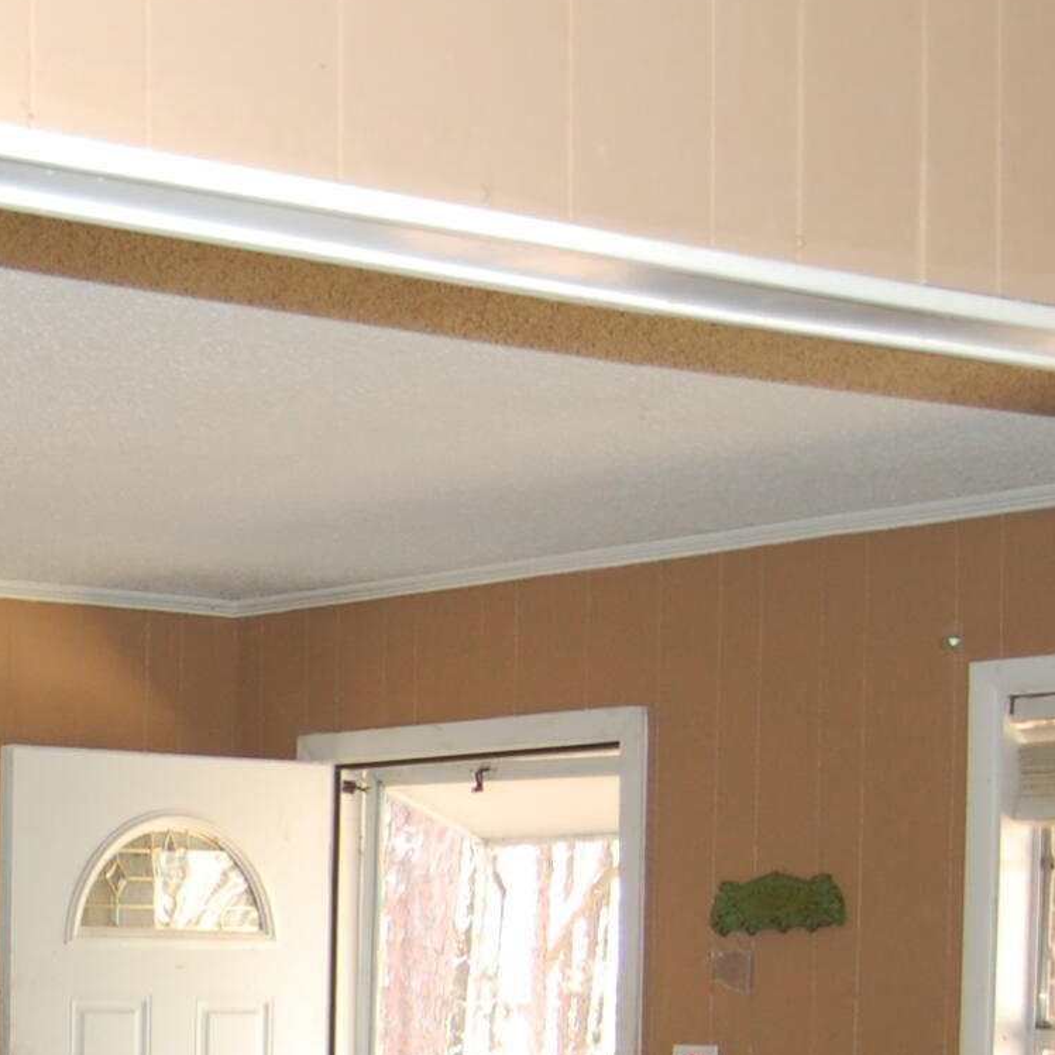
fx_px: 3172
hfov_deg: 17.2
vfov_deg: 18.1
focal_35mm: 92
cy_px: 1183
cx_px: -485
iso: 400
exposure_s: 1/60
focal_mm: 18
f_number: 3.5
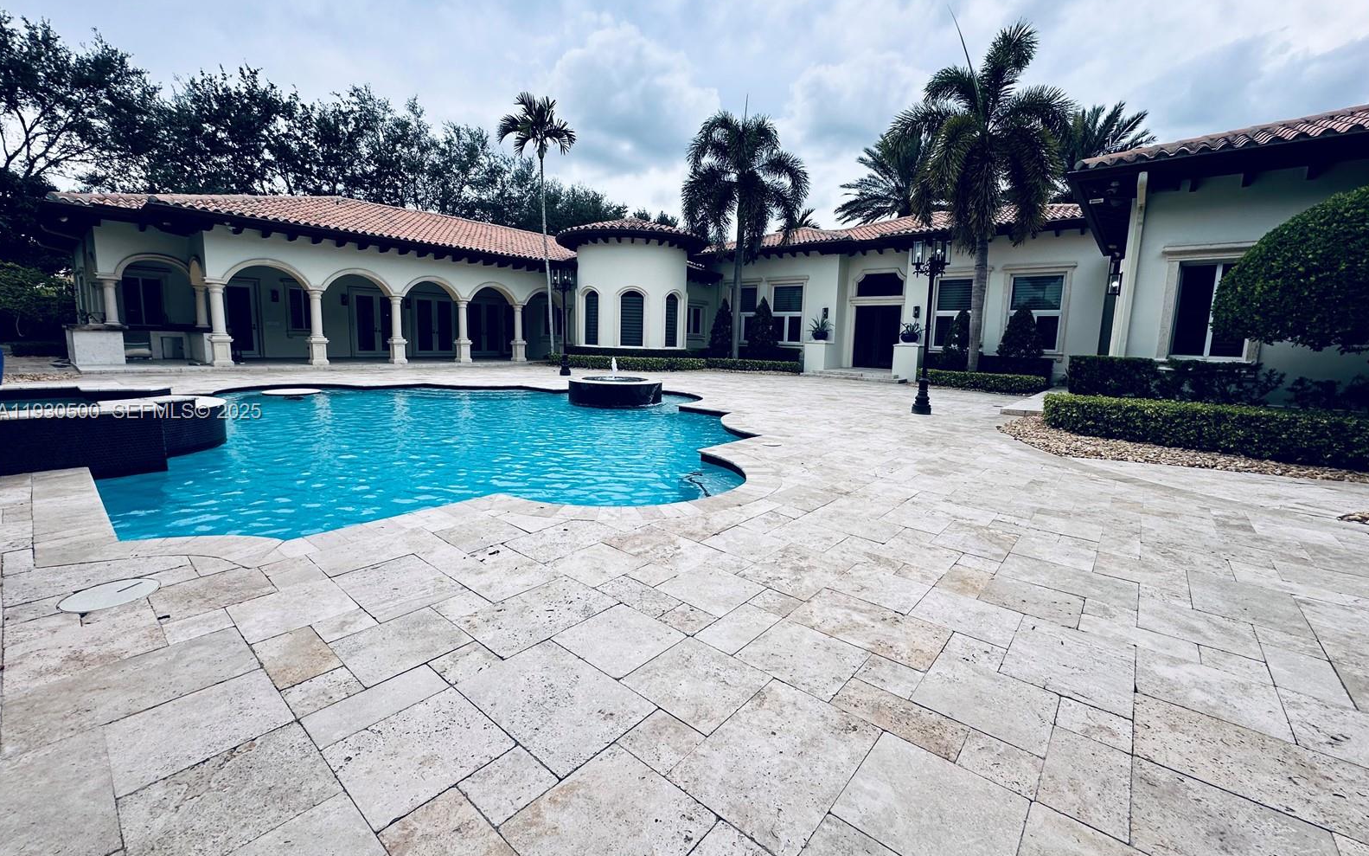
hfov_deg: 101.5
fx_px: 560
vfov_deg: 74.8
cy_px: 413
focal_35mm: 15
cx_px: 684
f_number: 2.2
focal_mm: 2.22
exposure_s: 1/370
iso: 40
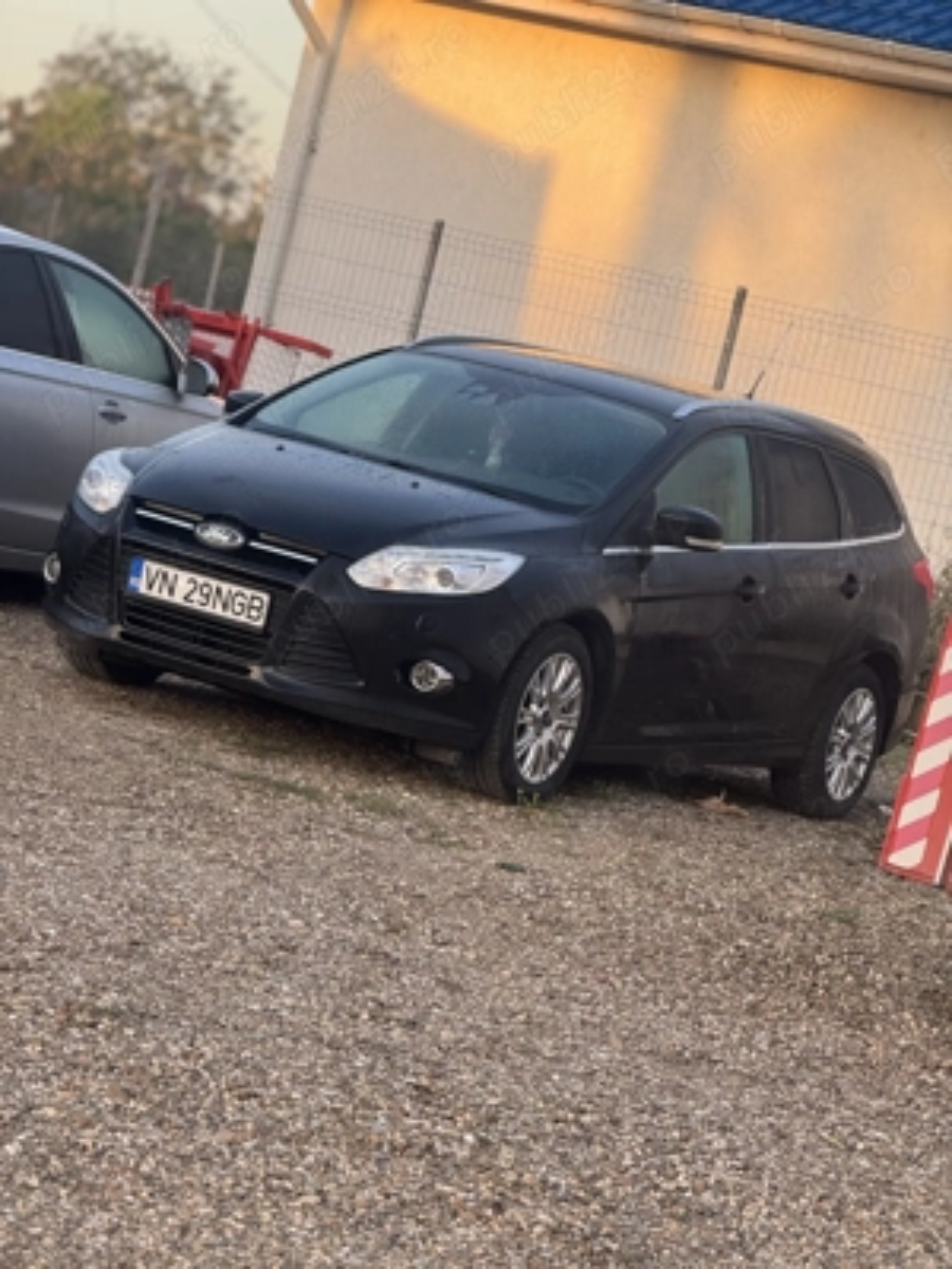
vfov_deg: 16.4
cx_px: 476
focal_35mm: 120
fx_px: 4400
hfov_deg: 12.3
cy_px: 634
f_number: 2.8
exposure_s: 1/99
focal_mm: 15.66
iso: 50
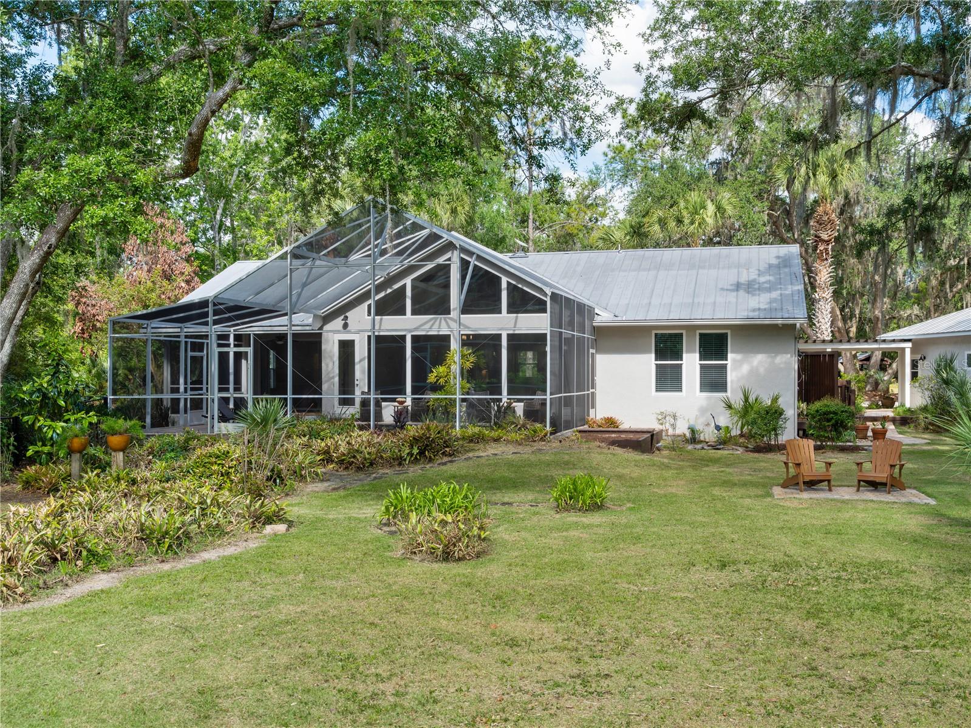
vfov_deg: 36.0
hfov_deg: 46.8
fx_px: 1122
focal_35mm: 40
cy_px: 364
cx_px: 486
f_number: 7.1
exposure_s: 1/125
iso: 100
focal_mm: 20
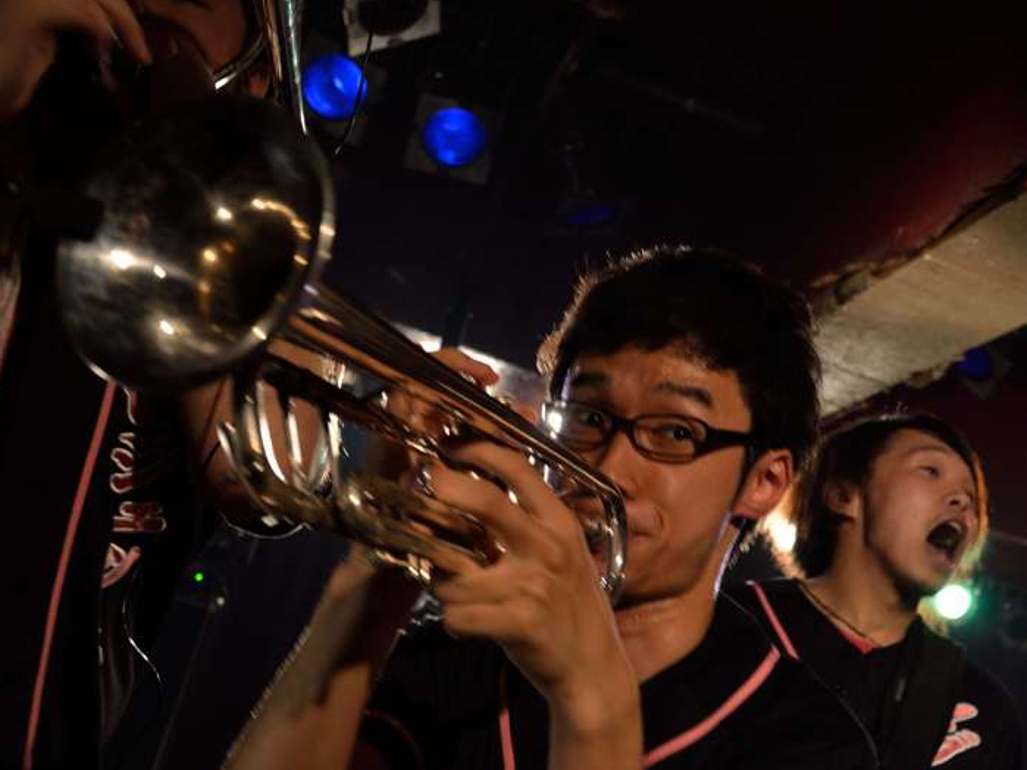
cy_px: 370
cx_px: 673
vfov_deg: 27.7
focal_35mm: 53
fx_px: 1563
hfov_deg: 36.1
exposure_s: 1/40
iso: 320
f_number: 4
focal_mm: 25
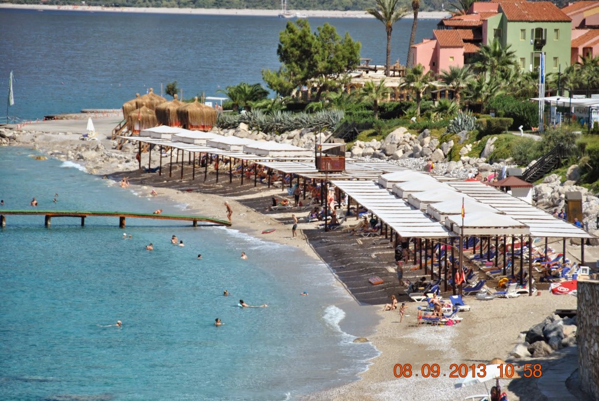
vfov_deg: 6.8
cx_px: 300
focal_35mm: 202
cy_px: 200
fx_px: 3374
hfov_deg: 10.1
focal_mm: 135
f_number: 5.6
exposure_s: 1/1250
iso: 200
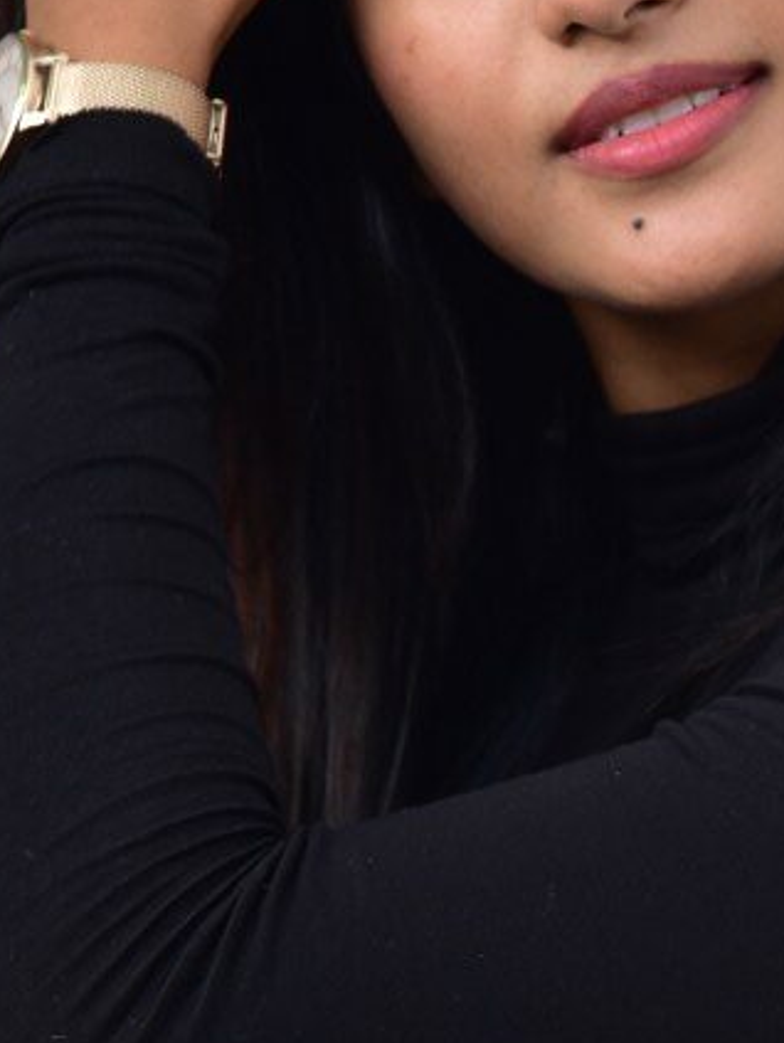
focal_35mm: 436
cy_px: 991
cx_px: 852
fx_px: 13146
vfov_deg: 4.5
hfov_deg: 3.4
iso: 500
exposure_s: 1/200
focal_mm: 120
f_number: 4.5
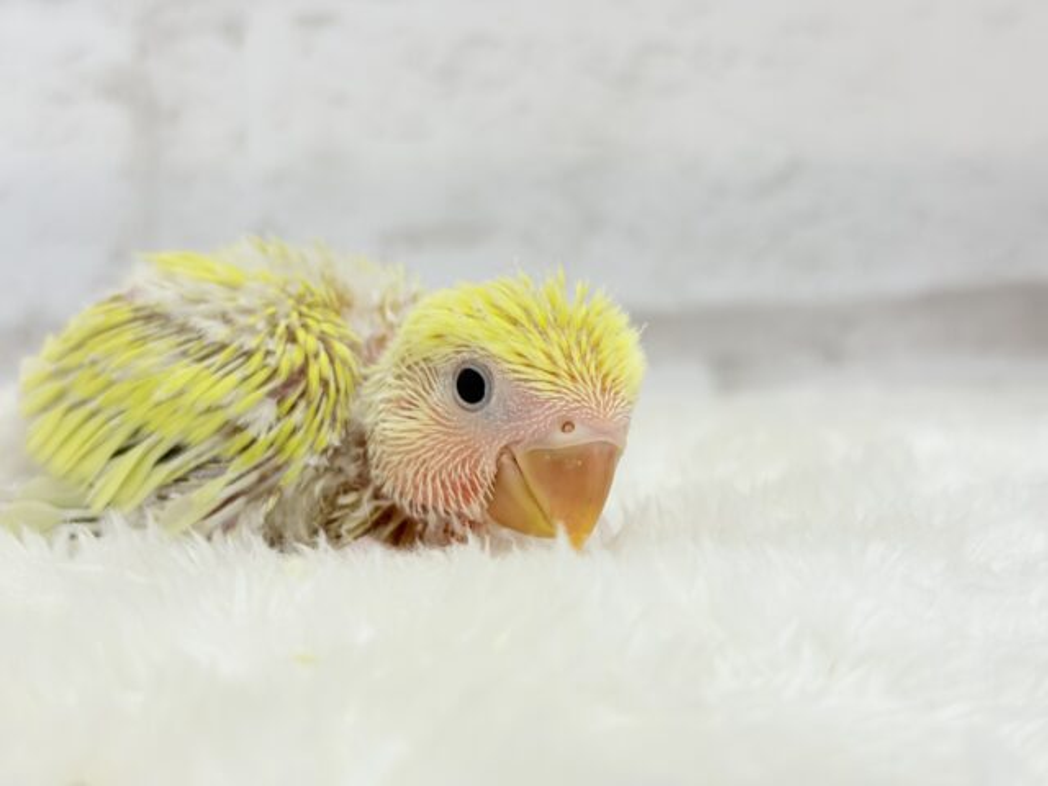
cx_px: 524
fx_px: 1574
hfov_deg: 36.8
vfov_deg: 28.0
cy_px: 393
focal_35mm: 52
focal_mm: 5.96
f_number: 1.6
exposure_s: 1/50
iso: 32
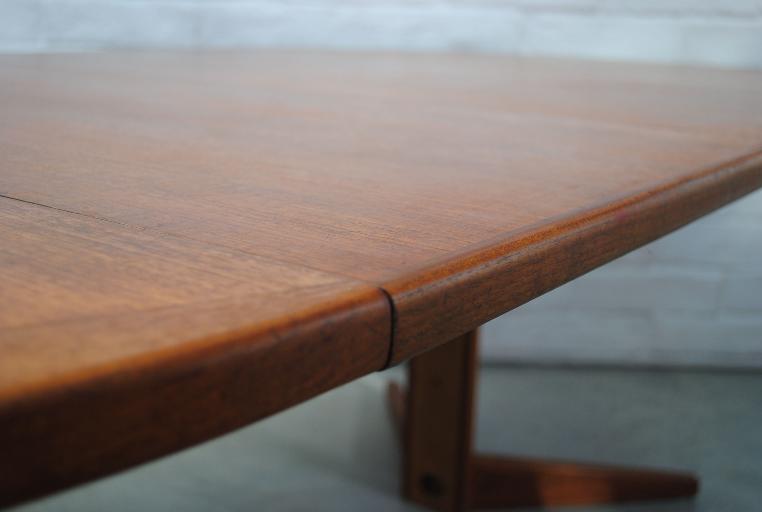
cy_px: 256
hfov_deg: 41.0
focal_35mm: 48
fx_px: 1018
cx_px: 381
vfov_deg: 28.2
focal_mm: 32
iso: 200
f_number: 4.8
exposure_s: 1/80
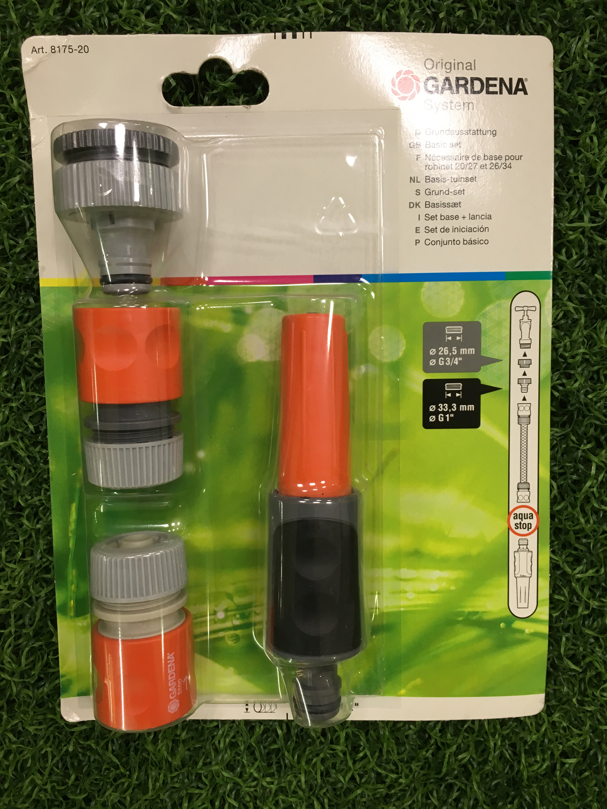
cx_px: 304
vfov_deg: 61.7
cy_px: 404
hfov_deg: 48.2
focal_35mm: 29
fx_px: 678
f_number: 2.2
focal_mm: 4.15
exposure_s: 1/33
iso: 80
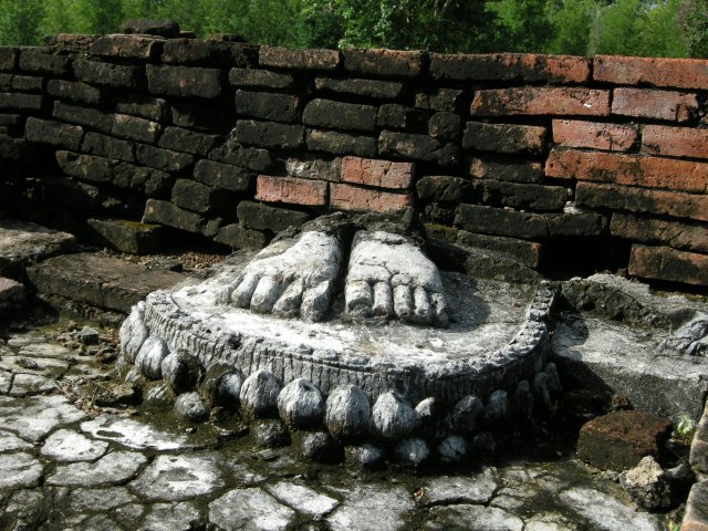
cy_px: 266
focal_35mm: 48
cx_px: 354
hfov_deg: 39.7
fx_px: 982
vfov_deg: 30.3
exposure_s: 1/234
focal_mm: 10.1
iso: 64
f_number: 5.4
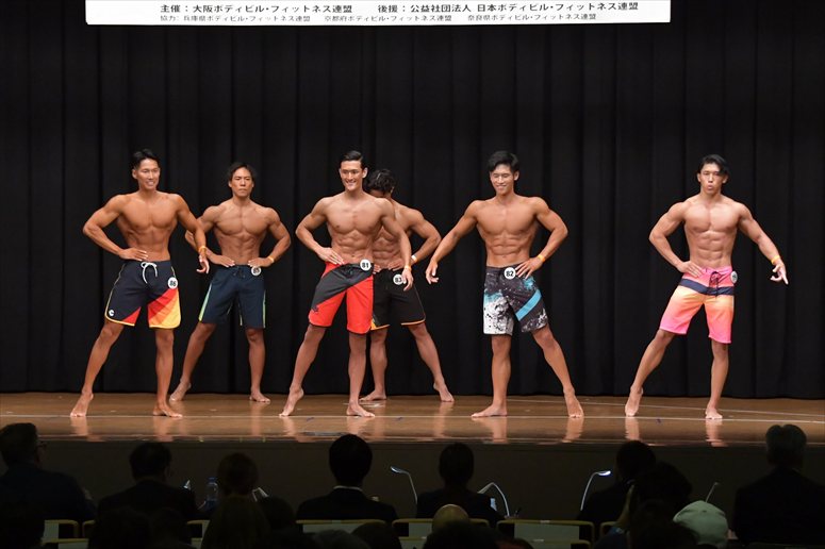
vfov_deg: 10.8
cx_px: 412
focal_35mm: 127
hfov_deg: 16.1
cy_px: 274
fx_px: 2909
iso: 6400
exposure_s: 1/400
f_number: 5.6
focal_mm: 85
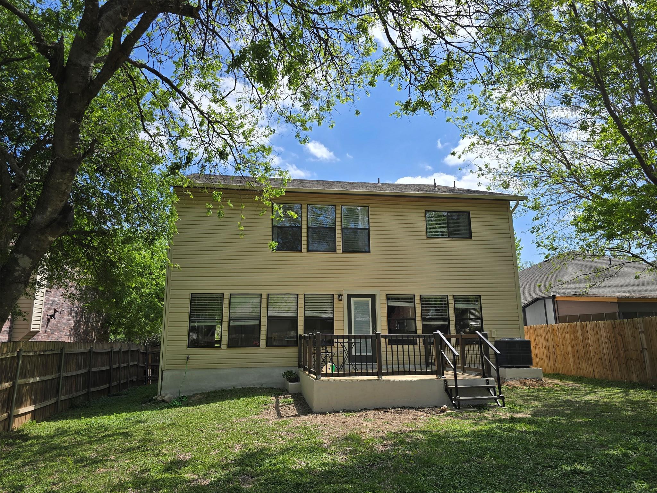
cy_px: 246
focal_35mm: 23
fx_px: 437
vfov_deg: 58.9
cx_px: 328
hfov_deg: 73.9
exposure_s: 1/673
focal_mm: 6.3
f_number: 1.7
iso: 12
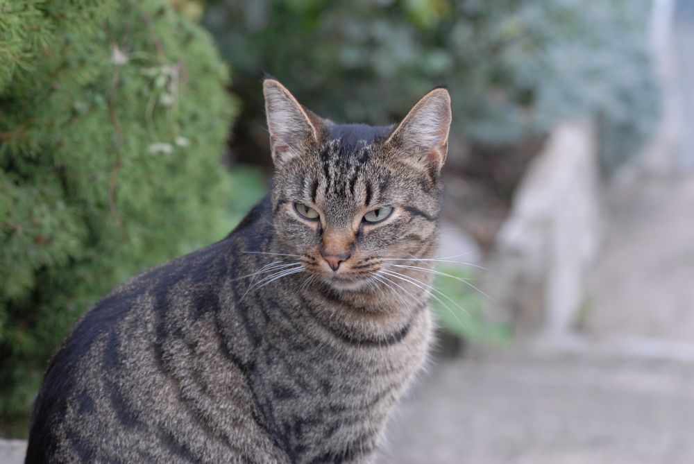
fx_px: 2605
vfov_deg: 10.2
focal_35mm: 135
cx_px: 347
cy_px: 232
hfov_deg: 15.2
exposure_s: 1/125
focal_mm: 90
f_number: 6.3
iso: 400
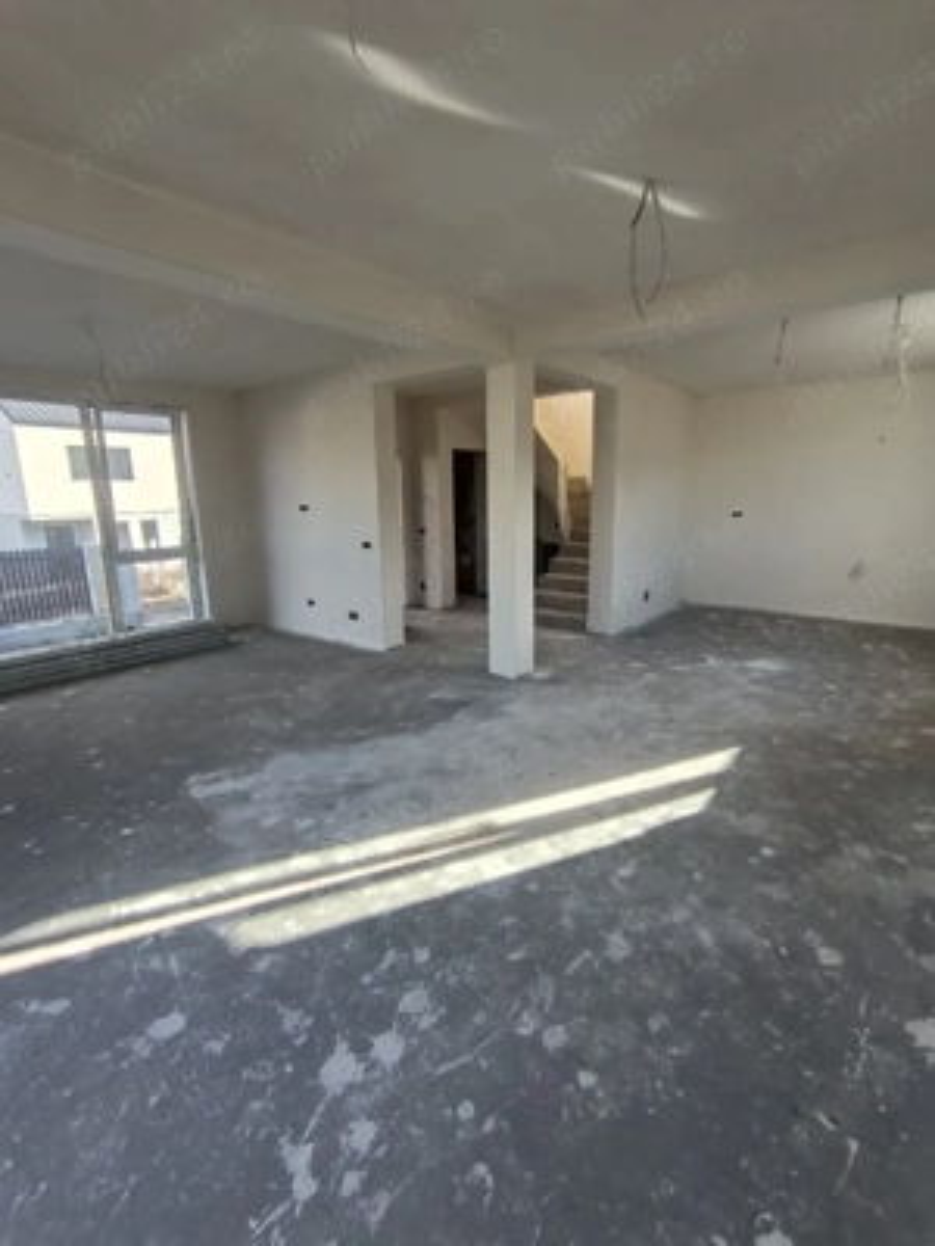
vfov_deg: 94.5
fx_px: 576
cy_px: 623
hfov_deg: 78.1
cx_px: 468
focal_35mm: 16
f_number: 2.2
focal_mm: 1.65
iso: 65
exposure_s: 1/100
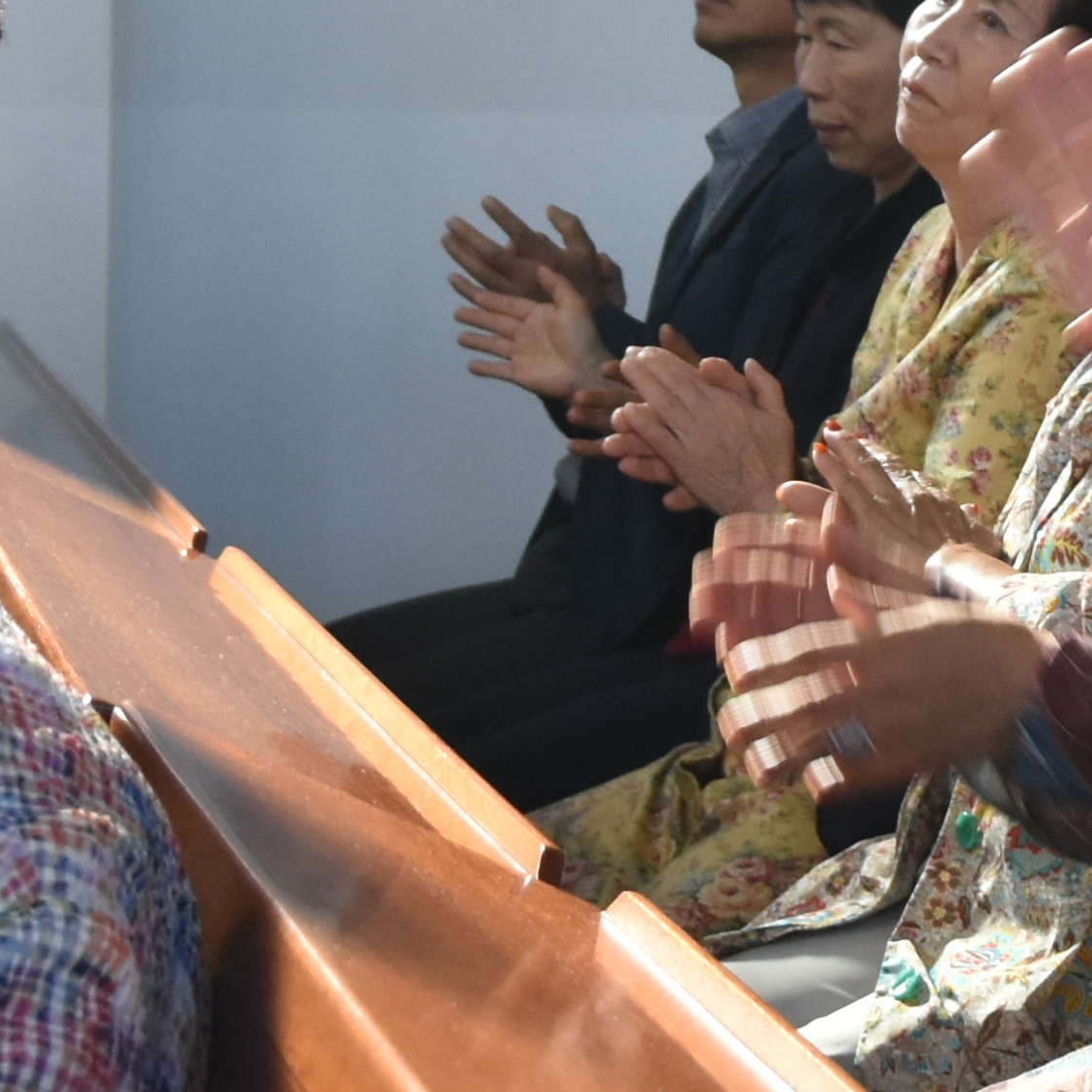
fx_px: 5318
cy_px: -70
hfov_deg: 11.6
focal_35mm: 149
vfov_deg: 11.6
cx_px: 1163
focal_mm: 22
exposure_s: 1/80
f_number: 4.5
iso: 800
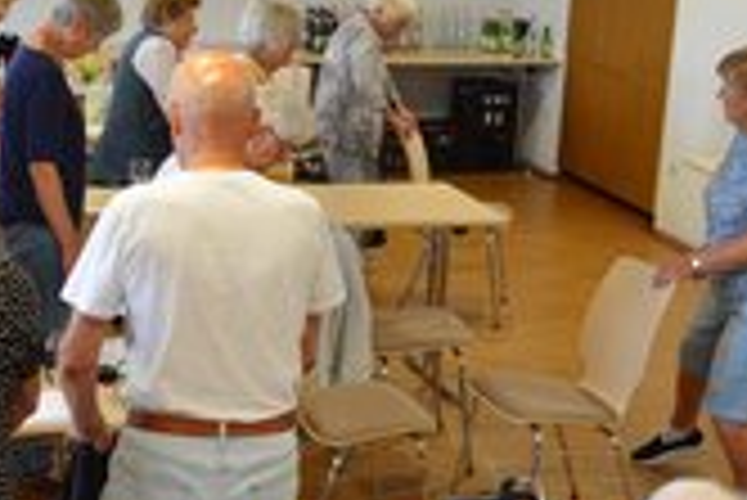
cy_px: 322
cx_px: 198
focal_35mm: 83
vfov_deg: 16.5
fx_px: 1724
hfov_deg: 24.2
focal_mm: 20
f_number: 4
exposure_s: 1/60
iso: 800
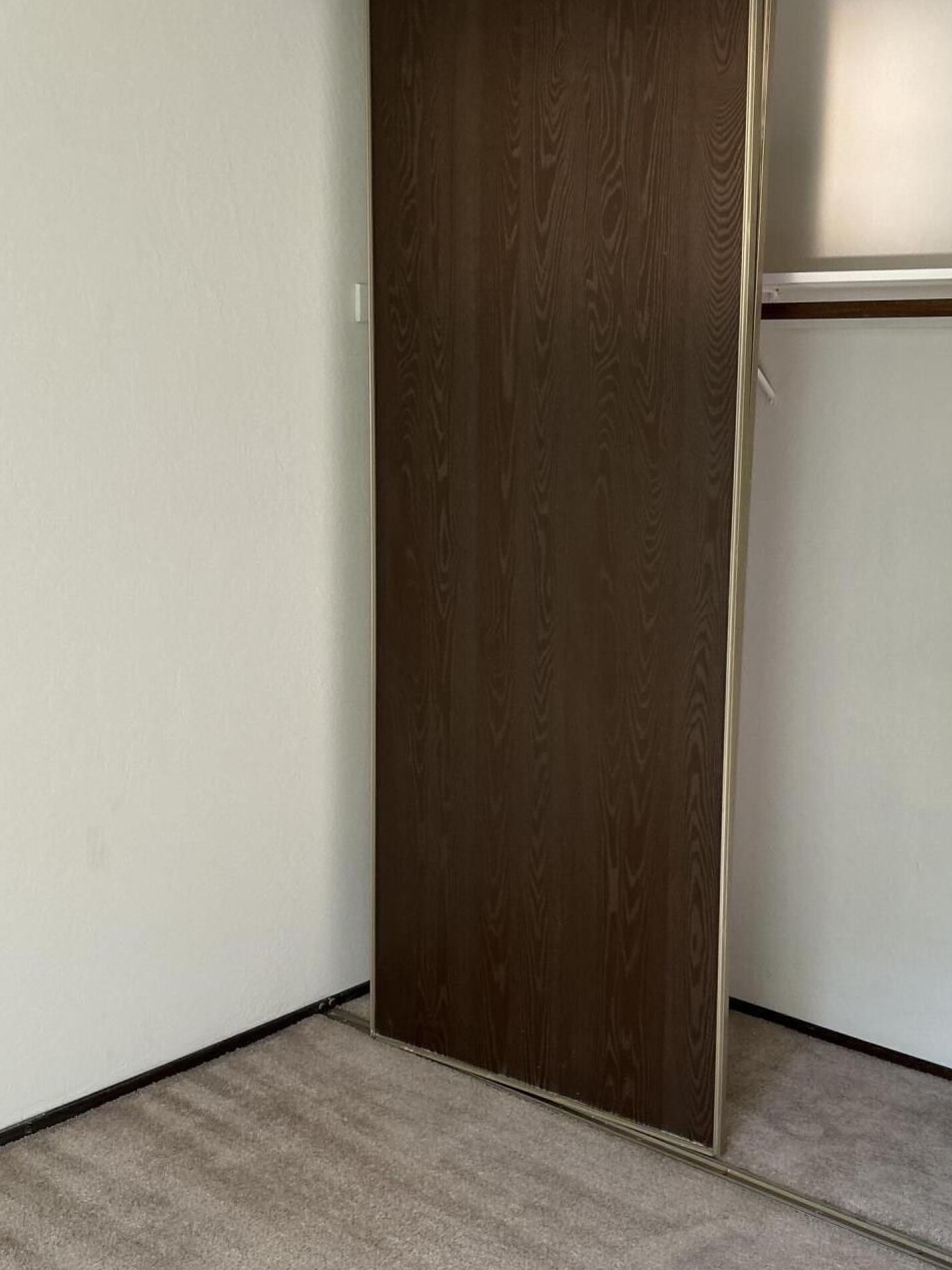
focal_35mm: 41
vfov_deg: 45.8
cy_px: 667
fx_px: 1503
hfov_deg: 35.1
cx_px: 548
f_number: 1.5
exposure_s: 1/121
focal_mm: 5.7
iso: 80
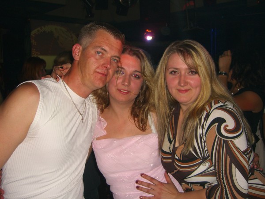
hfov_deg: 49.0
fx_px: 291
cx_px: 132
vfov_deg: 37.7
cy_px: 100
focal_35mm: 38
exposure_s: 1/60
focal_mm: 7.9
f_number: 2.8
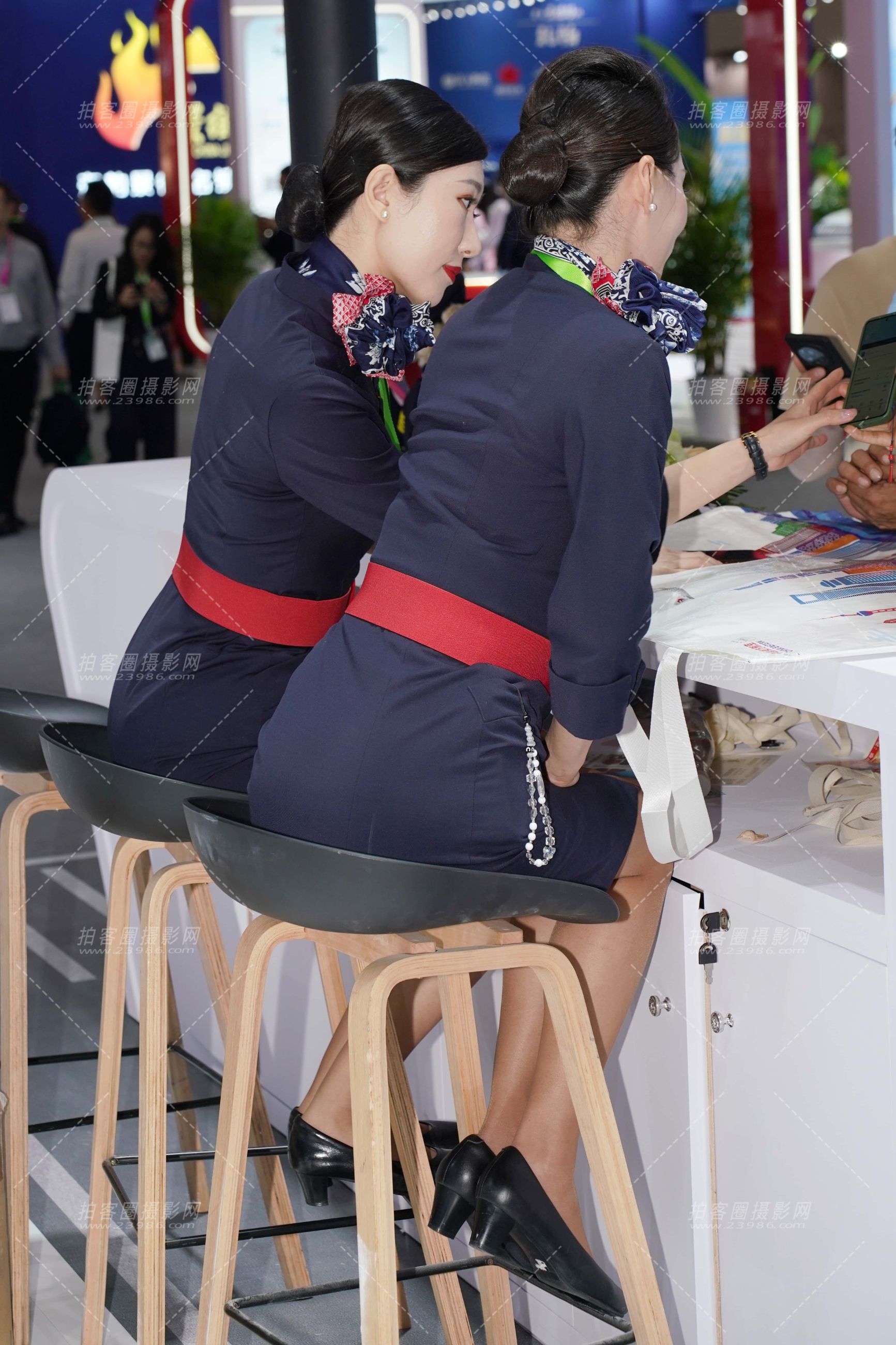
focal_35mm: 57
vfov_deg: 35.1
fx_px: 2128
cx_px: 448
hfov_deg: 23.8
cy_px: 672
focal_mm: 57
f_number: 4.5
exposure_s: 1/250
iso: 400
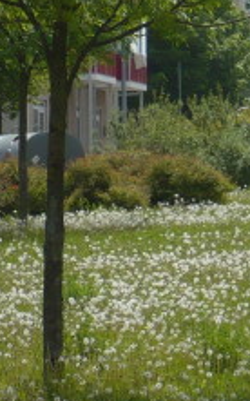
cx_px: 442
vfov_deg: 7.4
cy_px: 101
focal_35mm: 283
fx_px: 3087
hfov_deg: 4.6
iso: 100
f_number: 4.5
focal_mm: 14.3
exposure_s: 1/800
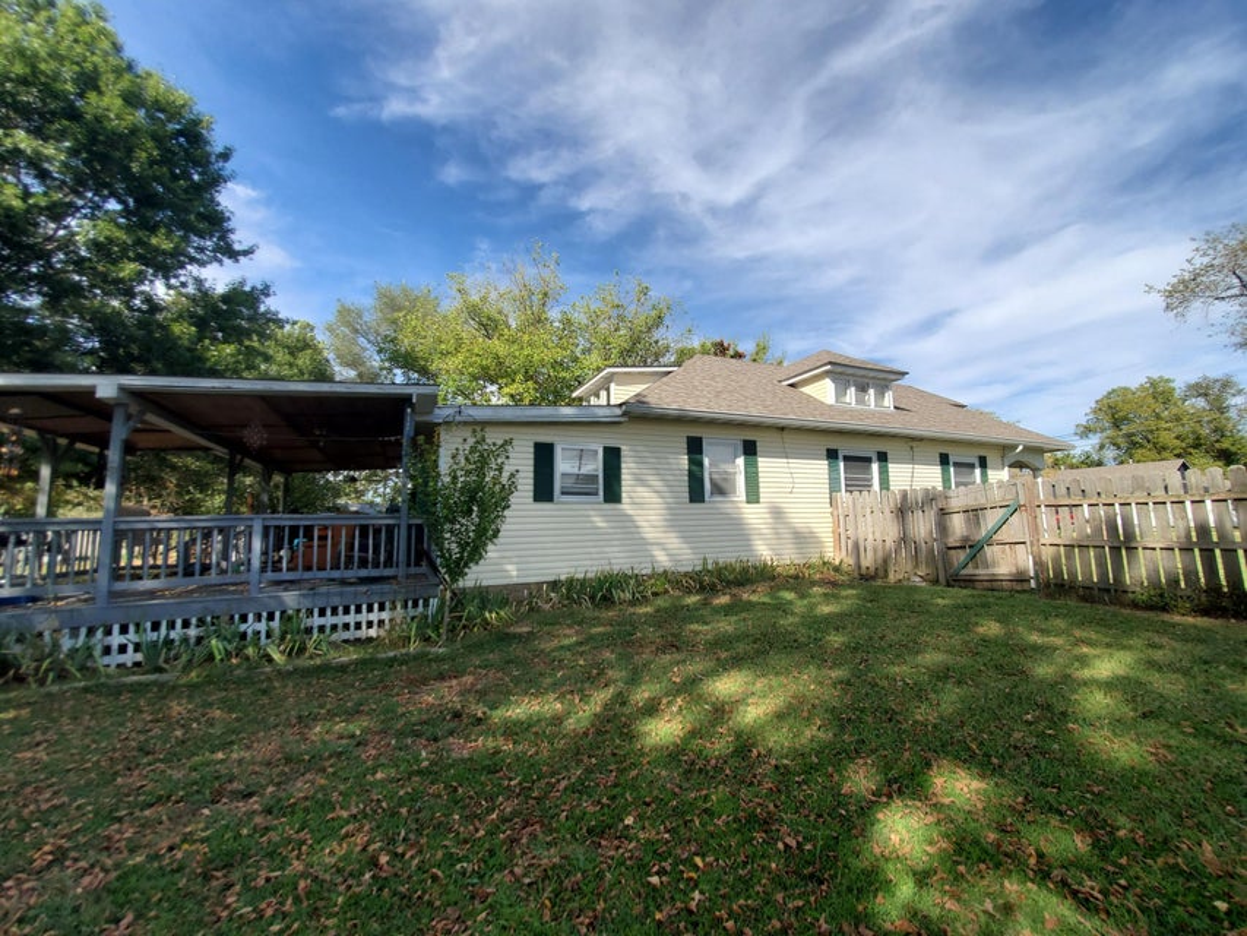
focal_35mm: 13
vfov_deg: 89.9
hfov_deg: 106.2
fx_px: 468
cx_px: 624
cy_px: 468
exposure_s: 1/788
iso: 50
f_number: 2.2
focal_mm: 1.8
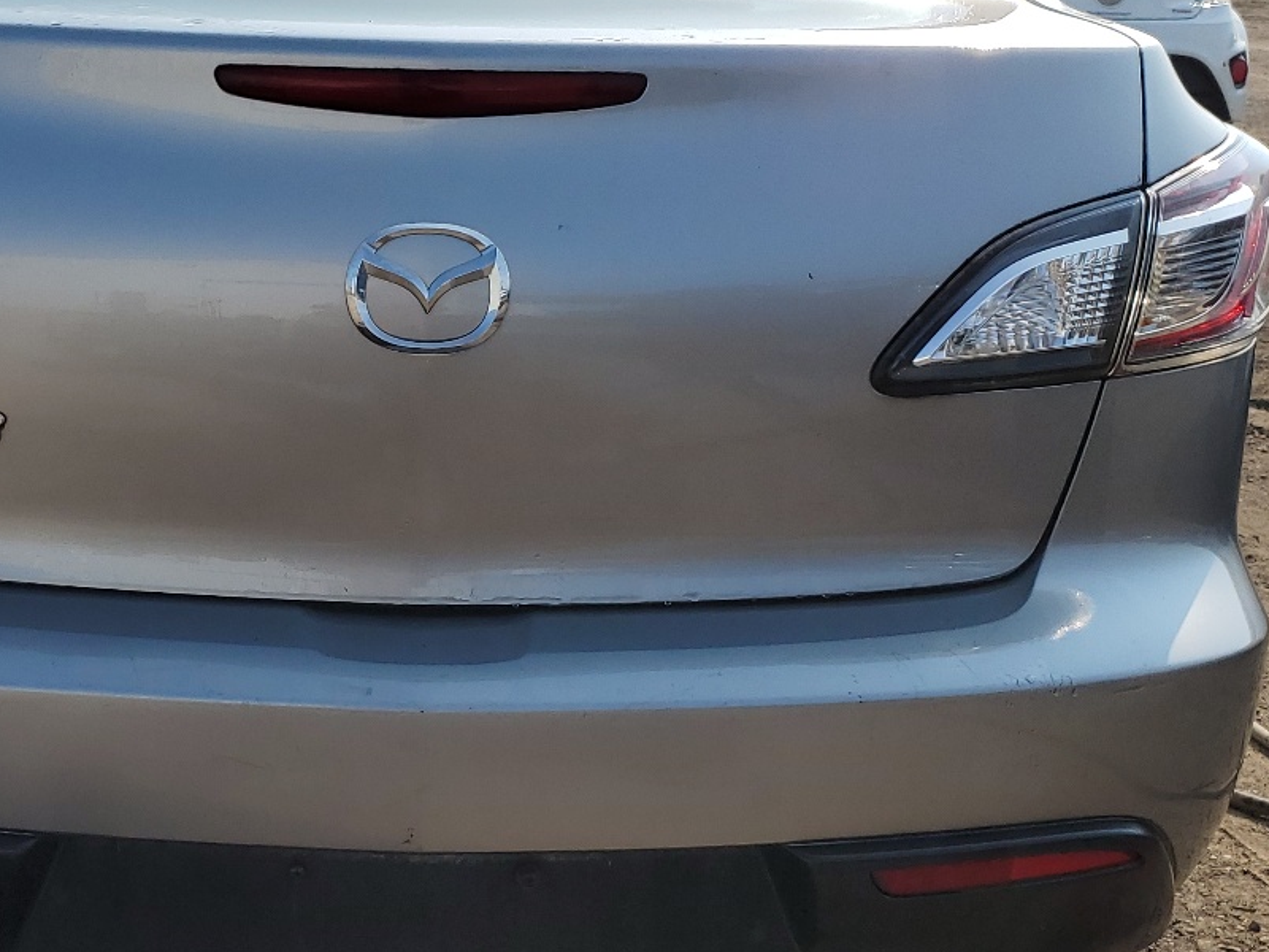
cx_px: 366
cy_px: 487
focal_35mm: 52
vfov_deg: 28.0
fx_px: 1906
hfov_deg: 36.2
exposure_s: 1/5000
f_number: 1.5
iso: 50
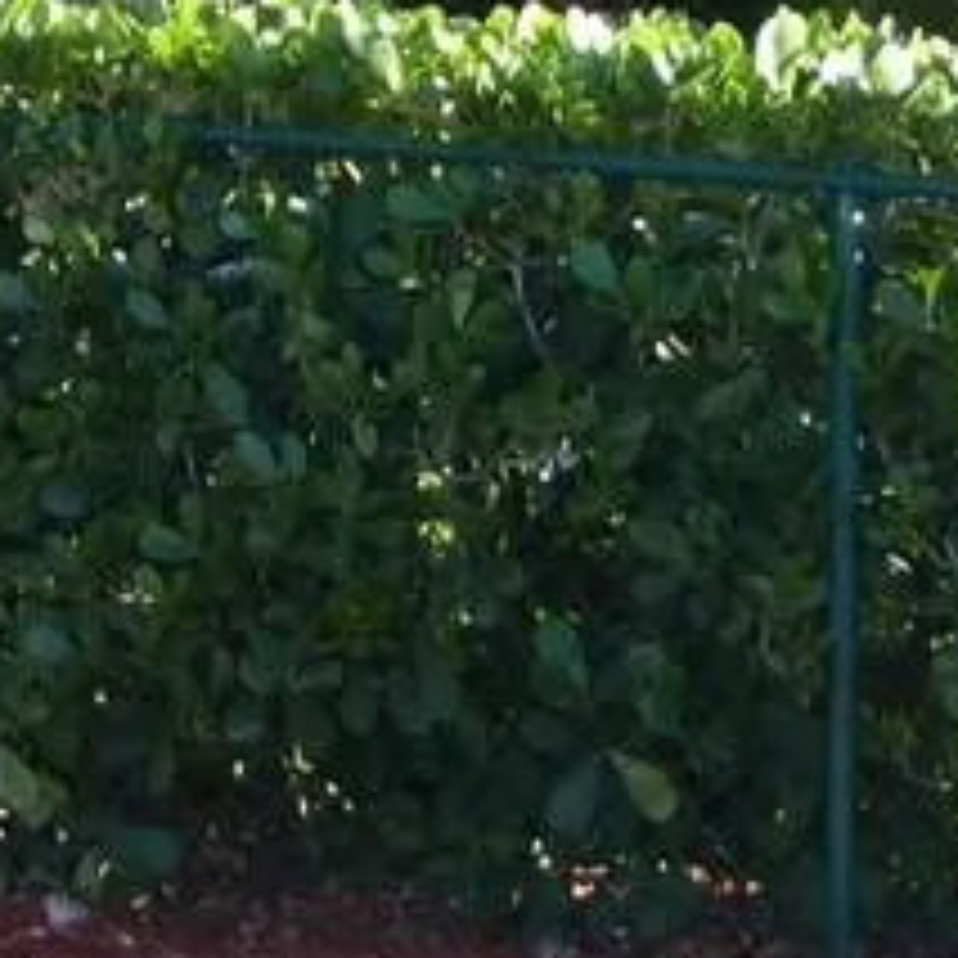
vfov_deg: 5.4
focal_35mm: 312
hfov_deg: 5.5
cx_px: -774
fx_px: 9769
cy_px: -1601
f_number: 3.2
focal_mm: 8.5
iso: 100
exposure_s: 1/200
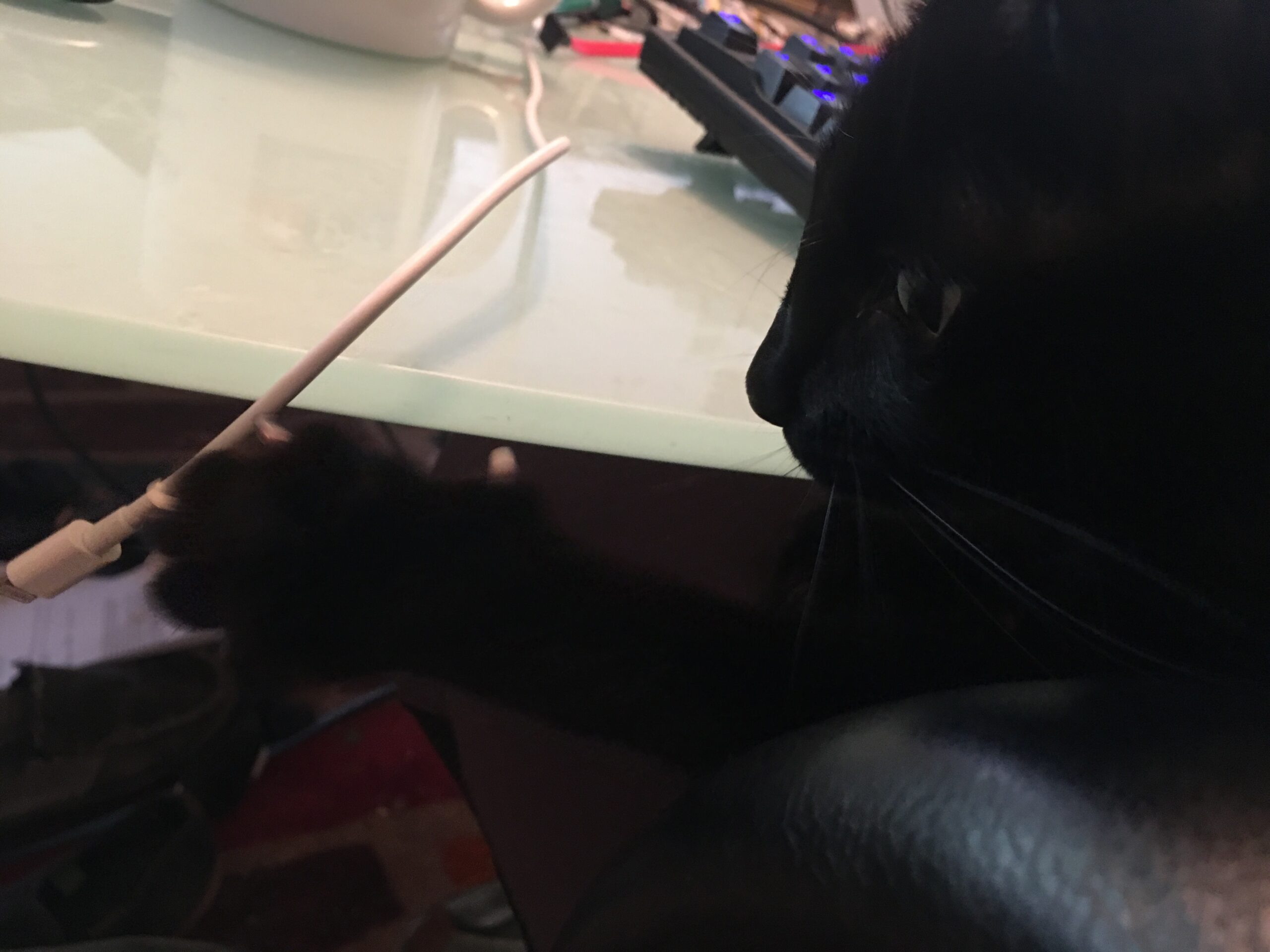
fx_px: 1064
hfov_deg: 61.7
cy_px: 476
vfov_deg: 48.2
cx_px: 635
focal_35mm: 29
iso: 100
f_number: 2.2
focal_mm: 4.15
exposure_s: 1/10
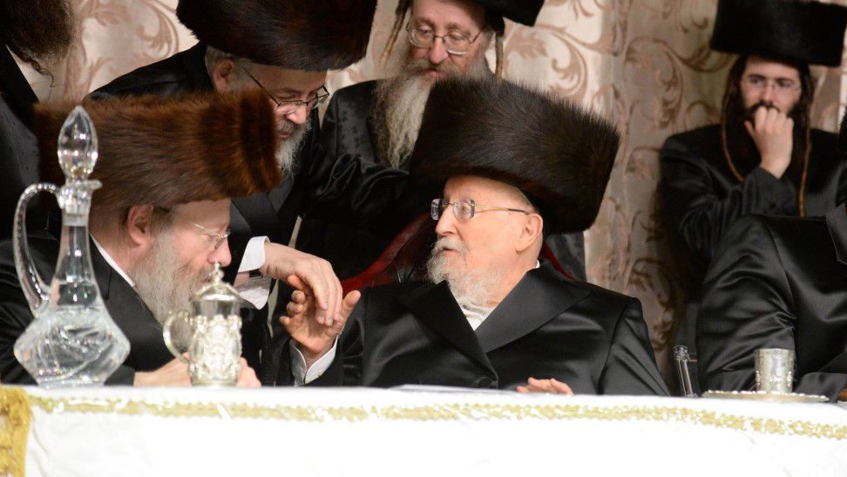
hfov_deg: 14.4
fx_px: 3347
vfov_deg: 8.1
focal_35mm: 149
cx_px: 488
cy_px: 178
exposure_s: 1/250
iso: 5000
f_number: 4
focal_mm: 120
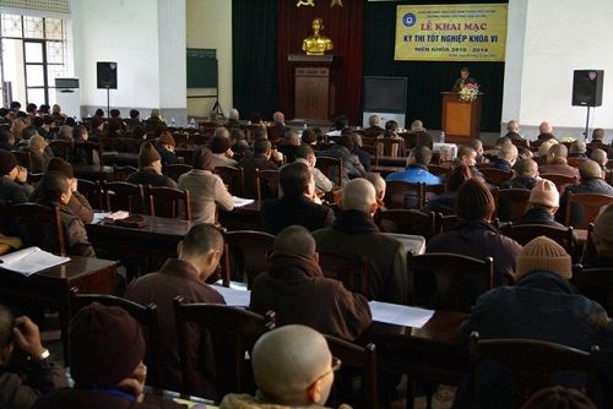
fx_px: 664
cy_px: 204
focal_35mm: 39
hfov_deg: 49.5
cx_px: 306
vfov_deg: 34.3
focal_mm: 26
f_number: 4.5
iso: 800
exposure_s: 1/30
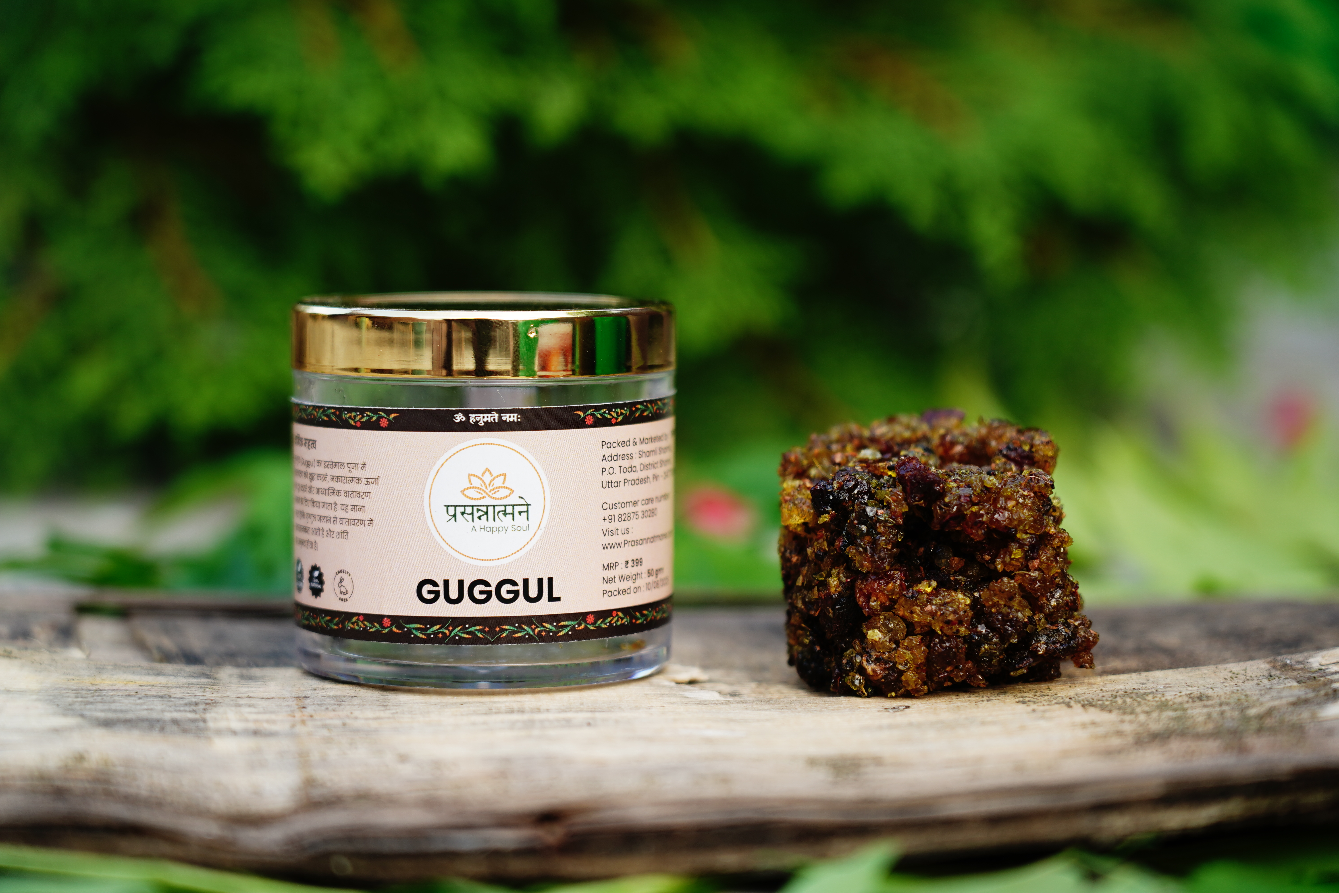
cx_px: 670
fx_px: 3905
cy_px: 446
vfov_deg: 13.0
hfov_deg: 19.5
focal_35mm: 105
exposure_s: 1/125
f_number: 4
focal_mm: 105
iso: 200
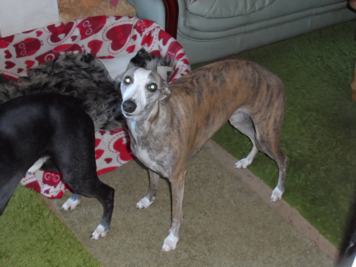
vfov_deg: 27.5
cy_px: 134
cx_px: 178
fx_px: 545
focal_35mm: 53
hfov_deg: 36.2
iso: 640
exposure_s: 1/15
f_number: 7.1
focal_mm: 8.7
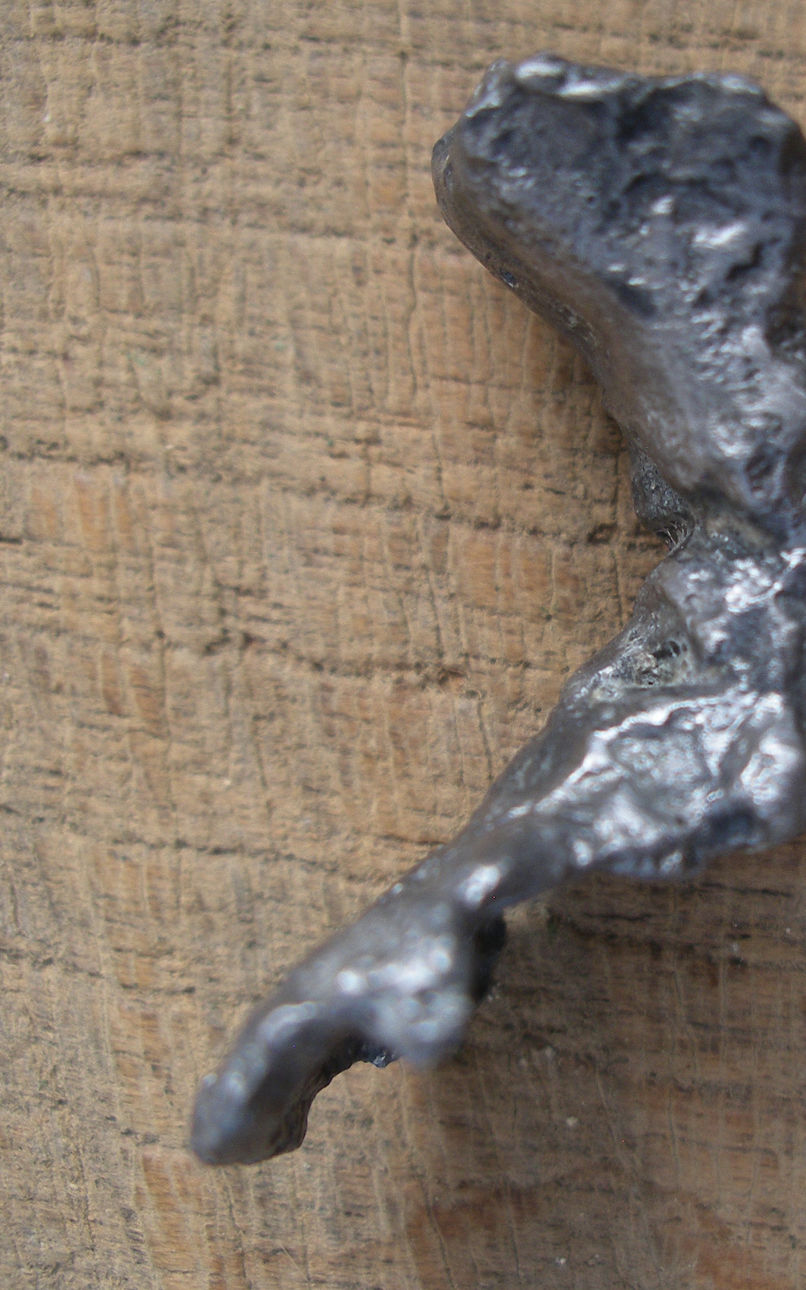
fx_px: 1863
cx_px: 663
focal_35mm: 53
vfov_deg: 38.2
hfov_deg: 24.0
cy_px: 653
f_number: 2.8
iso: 100
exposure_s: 1/40
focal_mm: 7.8
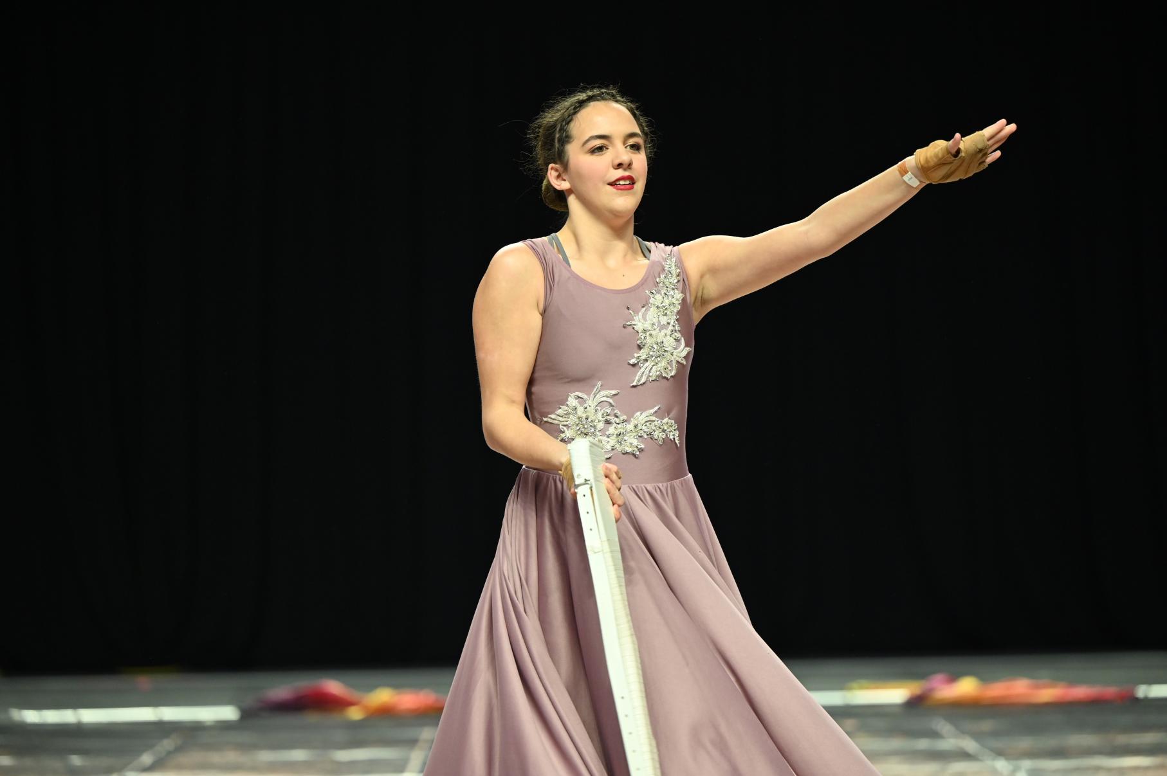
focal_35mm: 135
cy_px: 388
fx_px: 4373
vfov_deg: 10.1
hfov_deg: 15.2
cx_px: 584
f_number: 2.8
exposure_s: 1/1000
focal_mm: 135
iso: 1600
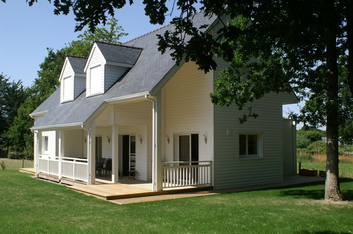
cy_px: 117
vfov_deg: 34.1
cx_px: 176
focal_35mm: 39
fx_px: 382
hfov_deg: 49.6
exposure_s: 1/125
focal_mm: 26
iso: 100
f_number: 11
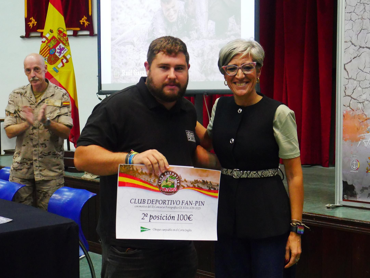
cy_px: 142
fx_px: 695
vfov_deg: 22.6
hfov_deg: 29.8
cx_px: 187
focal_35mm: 65
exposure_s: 1/50
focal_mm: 27
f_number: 5.3
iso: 3200
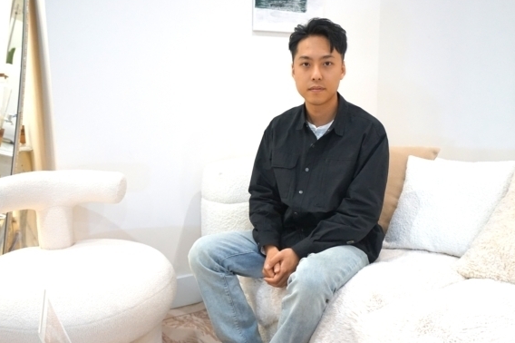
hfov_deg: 51.9
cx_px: 269
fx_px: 529
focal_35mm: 37
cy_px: 175
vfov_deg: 35.9
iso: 4000
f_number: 4
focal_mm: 35
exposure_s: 1/160
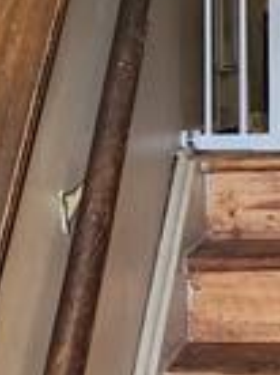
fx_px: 1385
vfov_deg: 15.1
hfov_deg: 11.5
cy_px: 386
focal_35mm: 128
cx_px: 135
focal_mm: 6.4
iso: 320
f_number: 1.8
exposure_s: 1/120
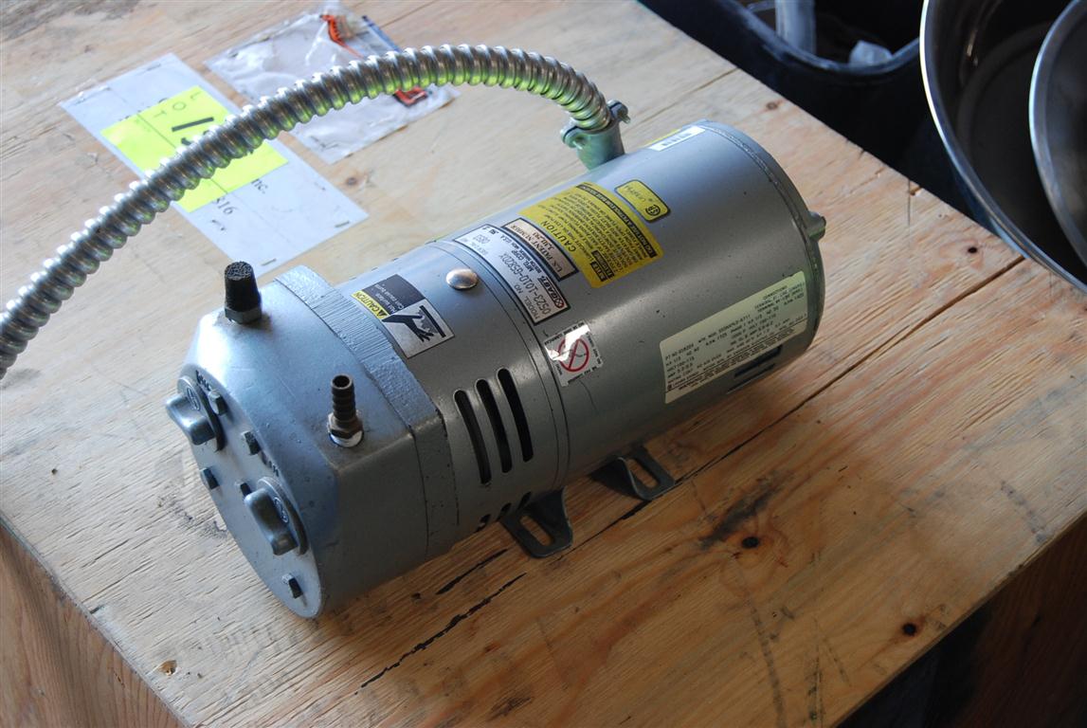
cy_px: 364
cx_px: 544
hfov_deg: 33.4
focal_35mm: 60
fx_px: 1814
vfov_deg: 22.7
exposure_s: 1/30
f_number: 5
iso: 400
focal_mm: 40
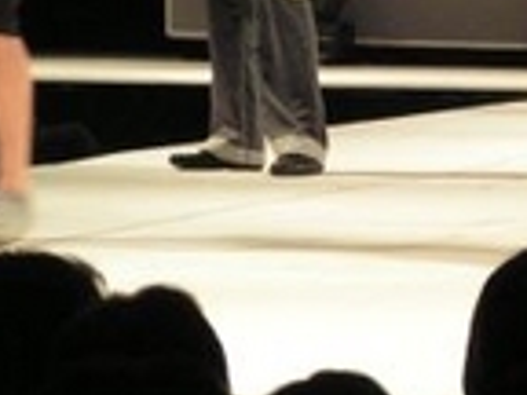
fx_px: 7475
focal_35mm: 491
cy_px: -148
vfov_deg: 3.0
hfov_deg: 4.0
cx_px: 699
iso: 200
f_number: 3.2
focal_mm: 23.4
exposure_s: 1/50
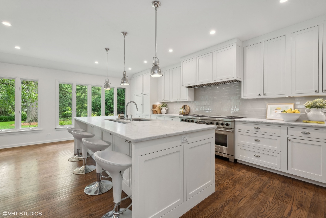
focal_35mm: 16
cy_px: 109
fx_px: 145
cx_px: 163
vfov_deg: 73.7
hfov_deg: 96.7
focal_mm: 16
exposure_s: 1/15
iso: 200
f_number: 9.5
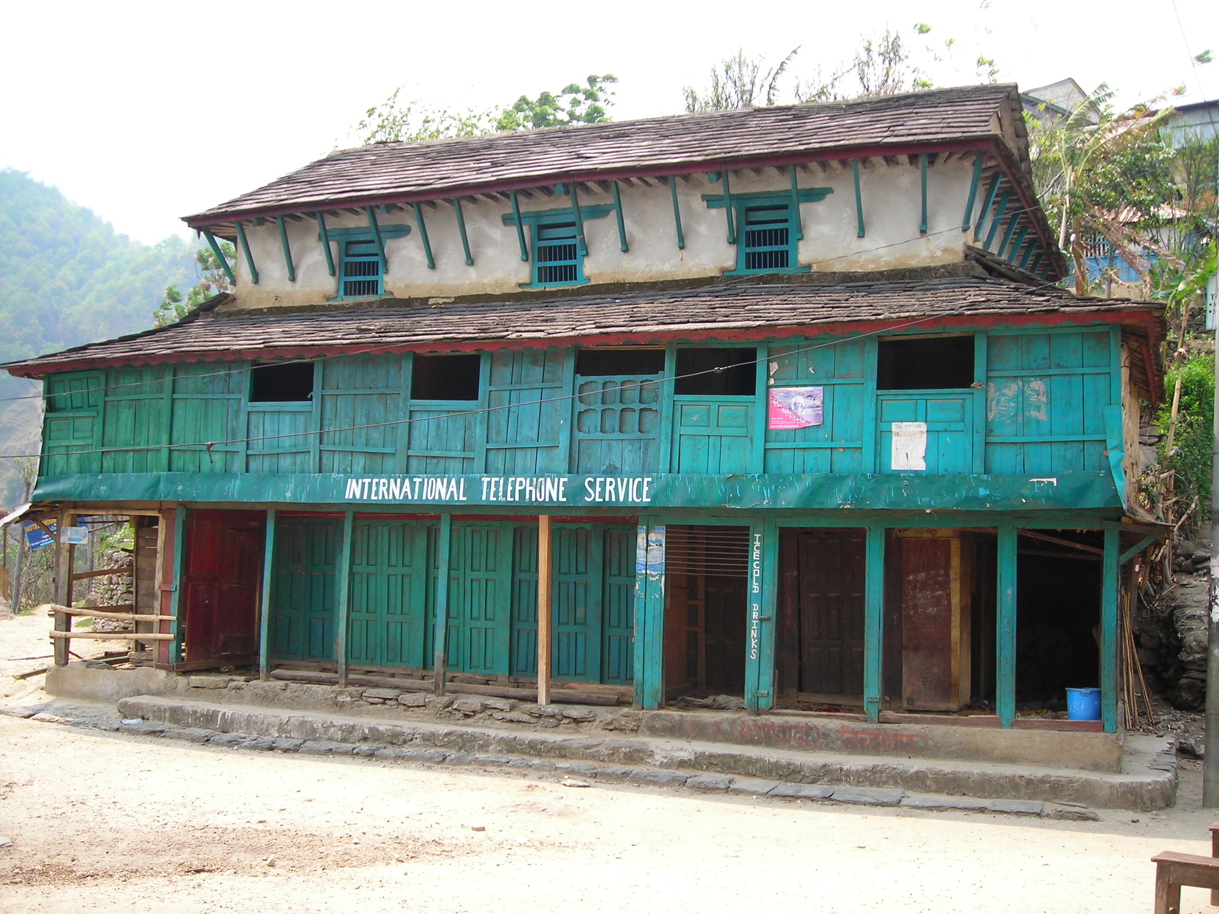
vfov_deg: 37.7
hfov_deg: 49.0
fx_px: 1338
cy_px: 457
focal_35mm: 38
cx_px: 610
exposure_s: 1/156
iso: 50
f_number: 3.2
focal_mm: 6.3
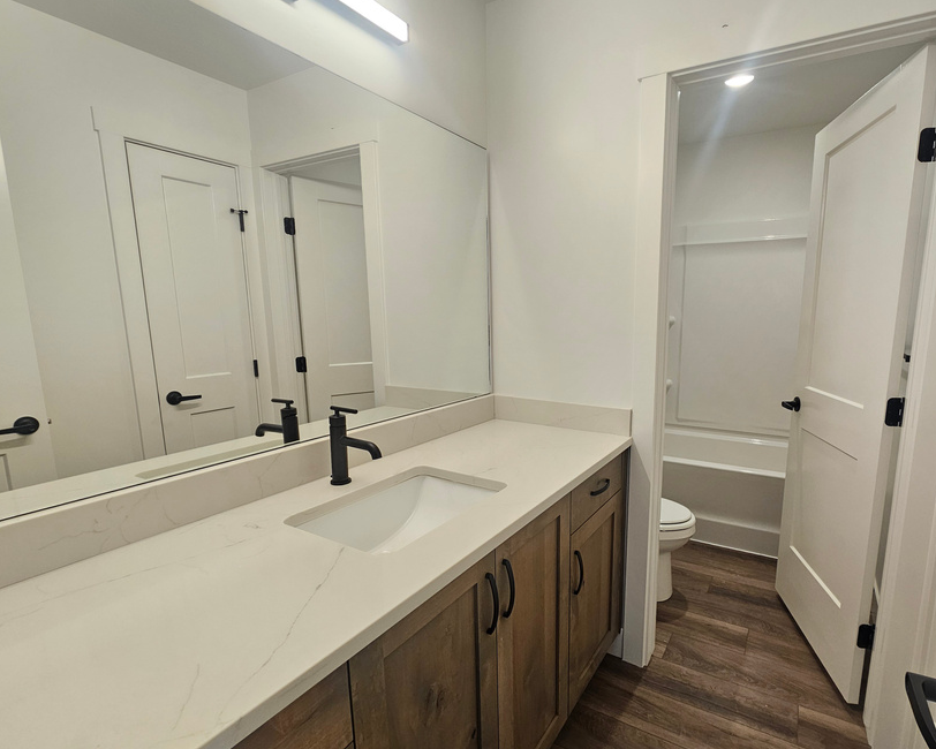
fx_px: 443
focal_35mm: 16
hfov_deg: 92.5
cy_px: 389
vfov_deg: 80.4
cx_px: 536
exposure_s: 1/60
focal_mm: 2.2
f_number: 2.2
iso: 125
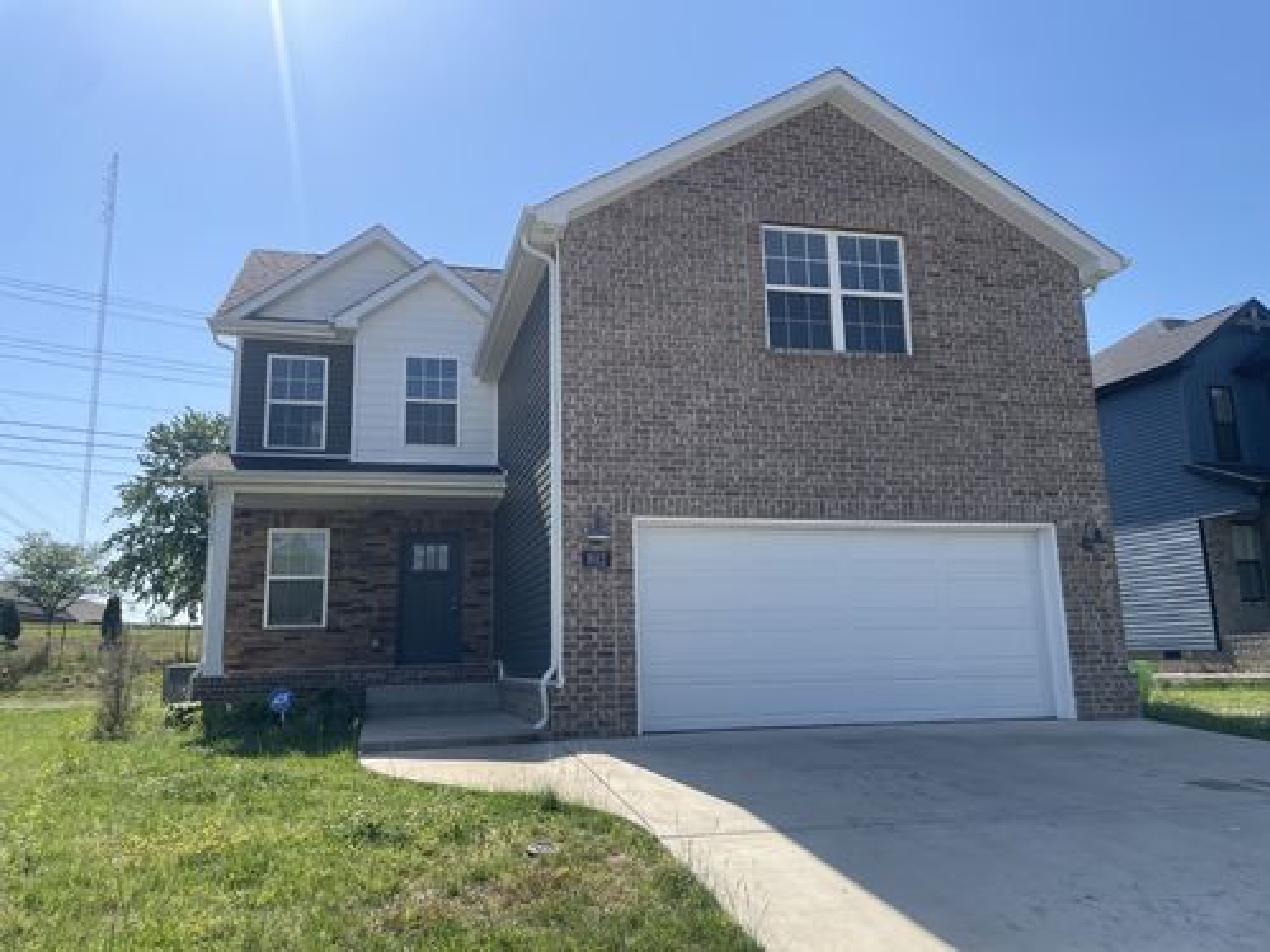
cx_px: 635
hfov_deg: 67.3
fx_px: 954
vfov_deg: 53.1
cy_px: 476
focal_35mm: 26
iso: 32
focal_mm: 4.2
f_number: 1.6
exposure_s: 1/3610
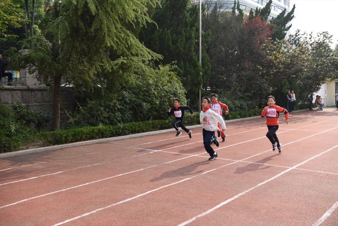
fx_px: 357
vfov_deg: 35.1
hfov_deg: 50.7
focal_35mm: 38
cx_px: 169
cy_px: 113
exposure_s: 1/500
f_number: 4.5
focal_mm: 38
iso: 160
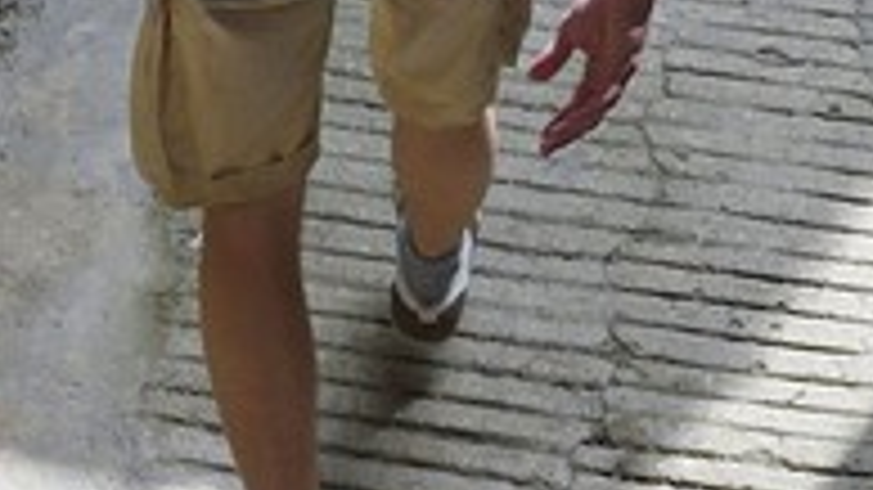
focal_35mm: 207
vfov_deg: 4.9
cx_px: 304
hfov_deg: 10.4
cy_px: -1830
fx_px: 4790
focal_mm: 24
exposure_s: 1/160
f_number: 10
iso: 400
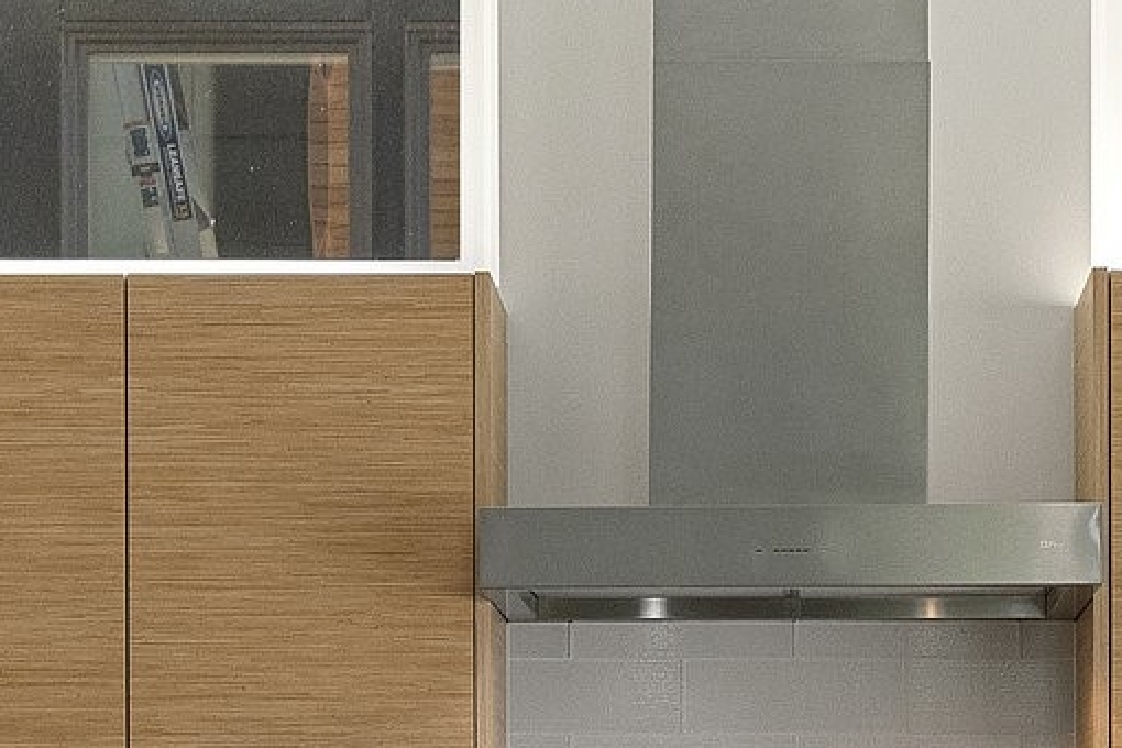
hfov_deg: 15.1
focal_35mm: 135
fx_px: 4207
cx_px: 790
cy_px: 1062
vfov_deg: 9.9
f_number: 7.1
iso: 1250
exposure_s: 1/40
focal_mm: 29
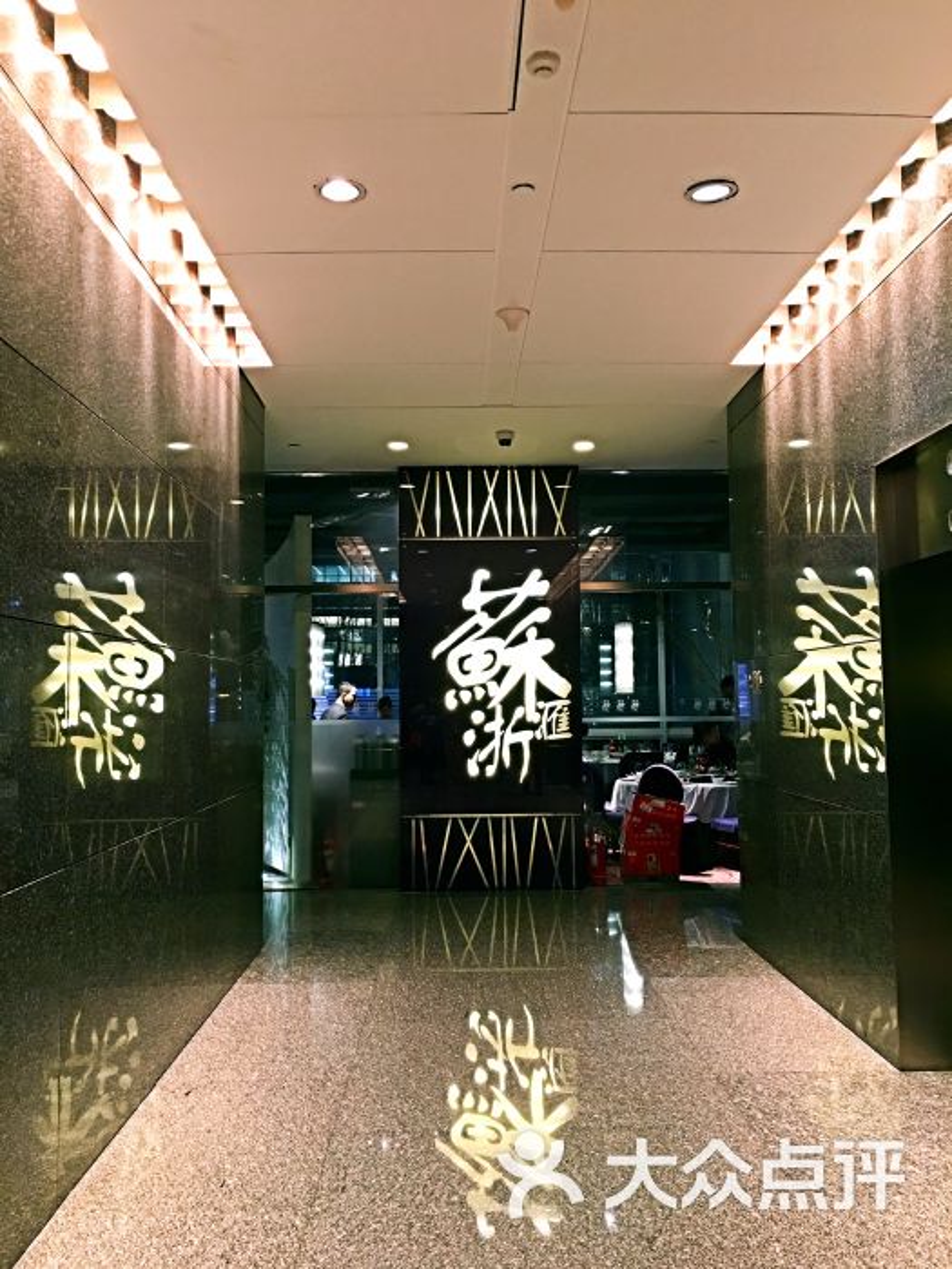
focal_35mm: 29
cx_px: 476
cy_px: 634
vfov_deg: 61.7
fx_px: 1063
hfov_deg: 48.2
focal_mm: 4.15
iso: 100
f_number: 2.2
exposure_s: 1/17
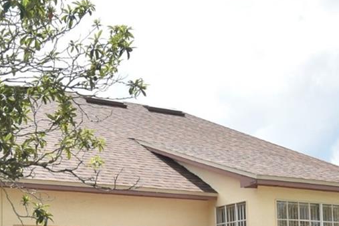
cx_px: 70
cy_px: 229
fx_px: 580
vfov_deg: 21.3
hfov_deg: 31.8
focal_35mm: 62
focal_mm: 13
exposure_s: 1/320
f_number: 9
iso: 320
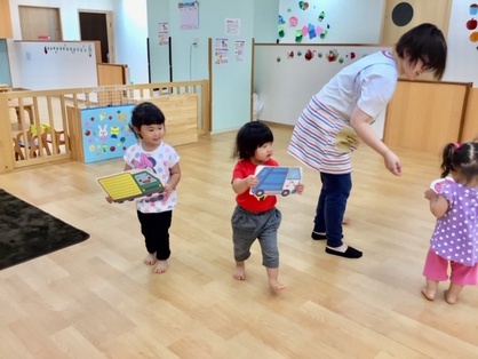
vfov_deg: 45.5
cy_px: 180
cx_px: 239
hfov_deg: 58.3
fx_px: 428
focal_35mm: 31
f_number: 2.4
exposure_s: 1/40
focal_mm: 3.3
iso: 25
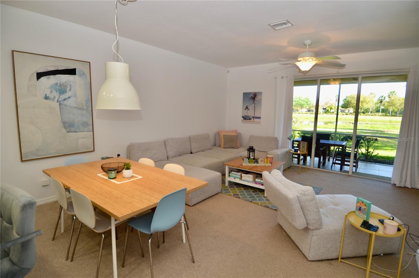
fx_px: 209
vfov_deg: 67.1
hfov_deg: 90.1
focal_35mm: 18
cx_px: 210
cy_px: 139
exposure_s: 1/60
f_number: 4
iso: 220
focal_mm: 12
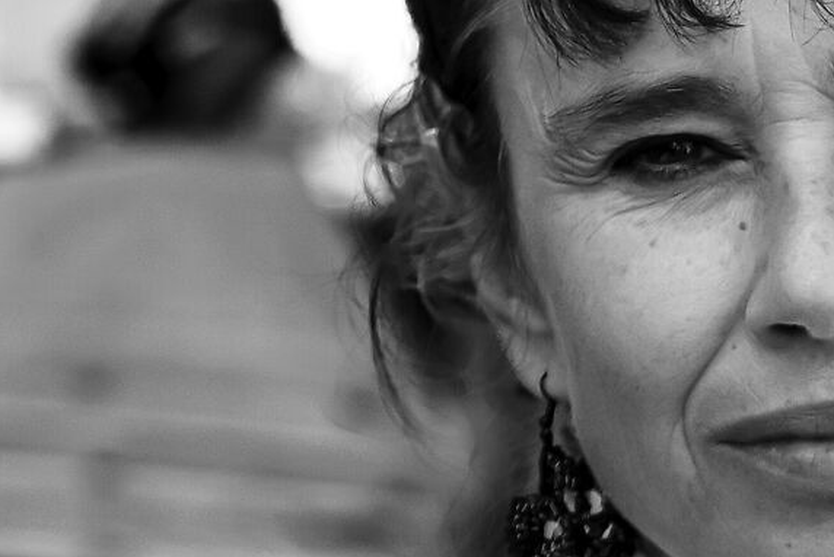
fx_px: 5053
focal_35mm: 218
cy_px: 255
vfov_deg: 6.3
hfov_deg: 9.4
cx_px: 66
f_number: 2.8
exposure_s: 1/5000
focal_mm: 35
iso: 500
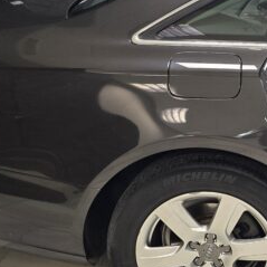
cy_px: 141
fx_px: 593
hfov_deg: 21.9
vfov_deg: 25.4
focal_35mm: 68
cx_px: 376
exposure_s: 1/100
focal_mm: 6.3
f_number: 1.7
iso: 200
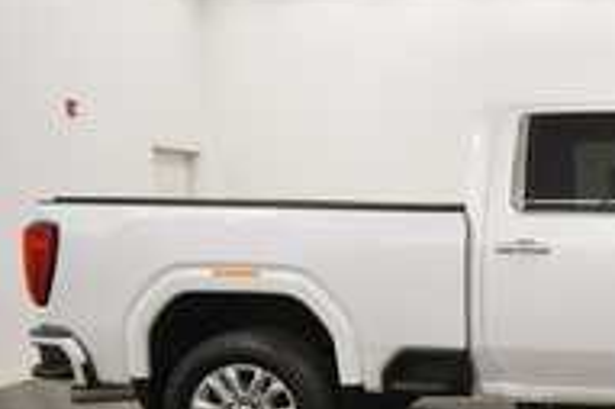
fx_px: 751
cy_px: 308
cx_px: 638
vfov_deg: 30.0
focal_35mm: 44
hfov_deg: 38.6
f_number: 5
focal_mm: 14
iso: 800
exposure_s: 1/250
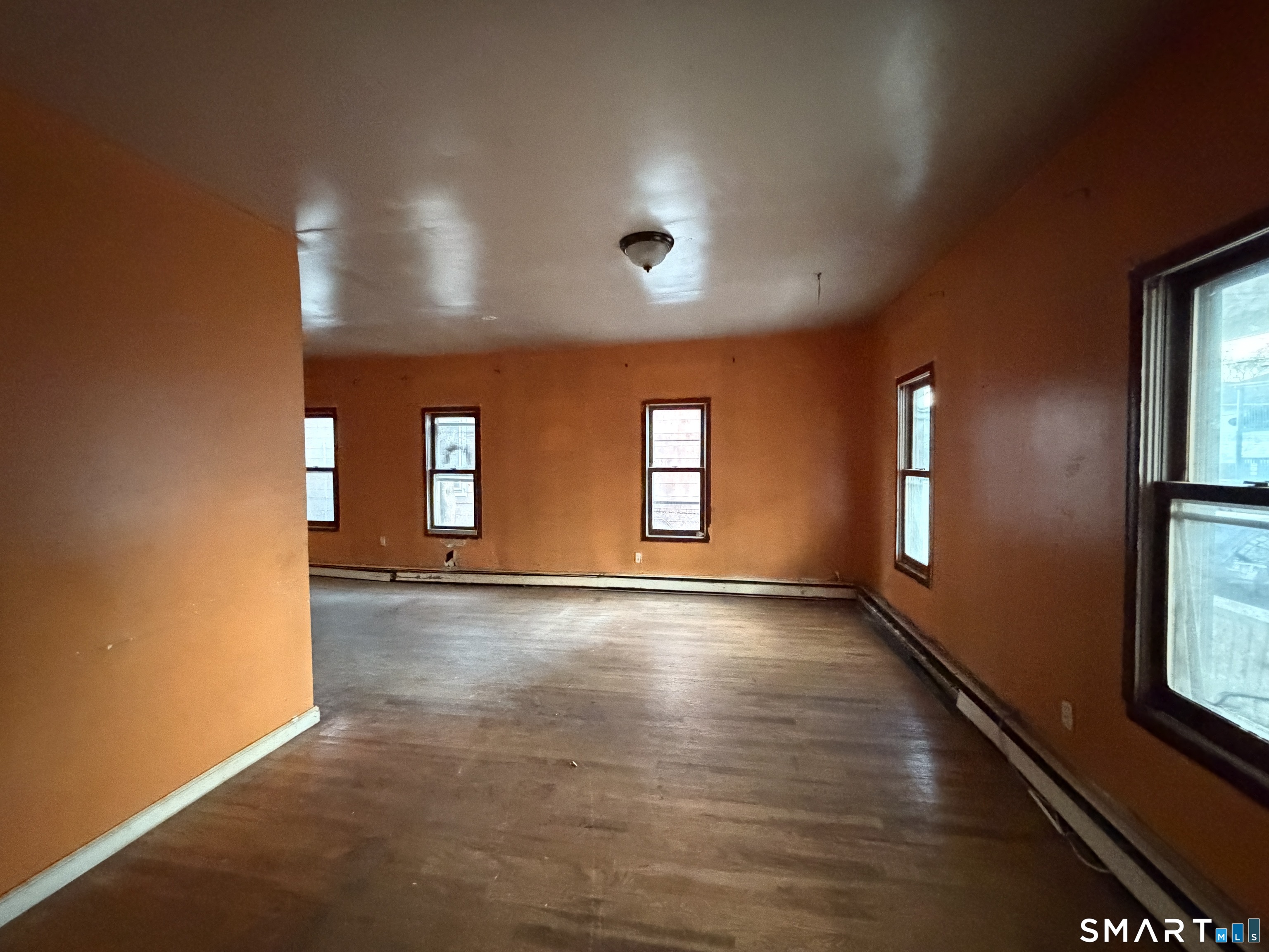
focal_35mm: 14
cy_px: 476
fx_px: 513
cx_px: 634
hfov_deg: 102.1
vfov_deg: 85.7
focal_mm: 2.22
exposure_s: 1/15
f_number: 2.2
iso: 2500
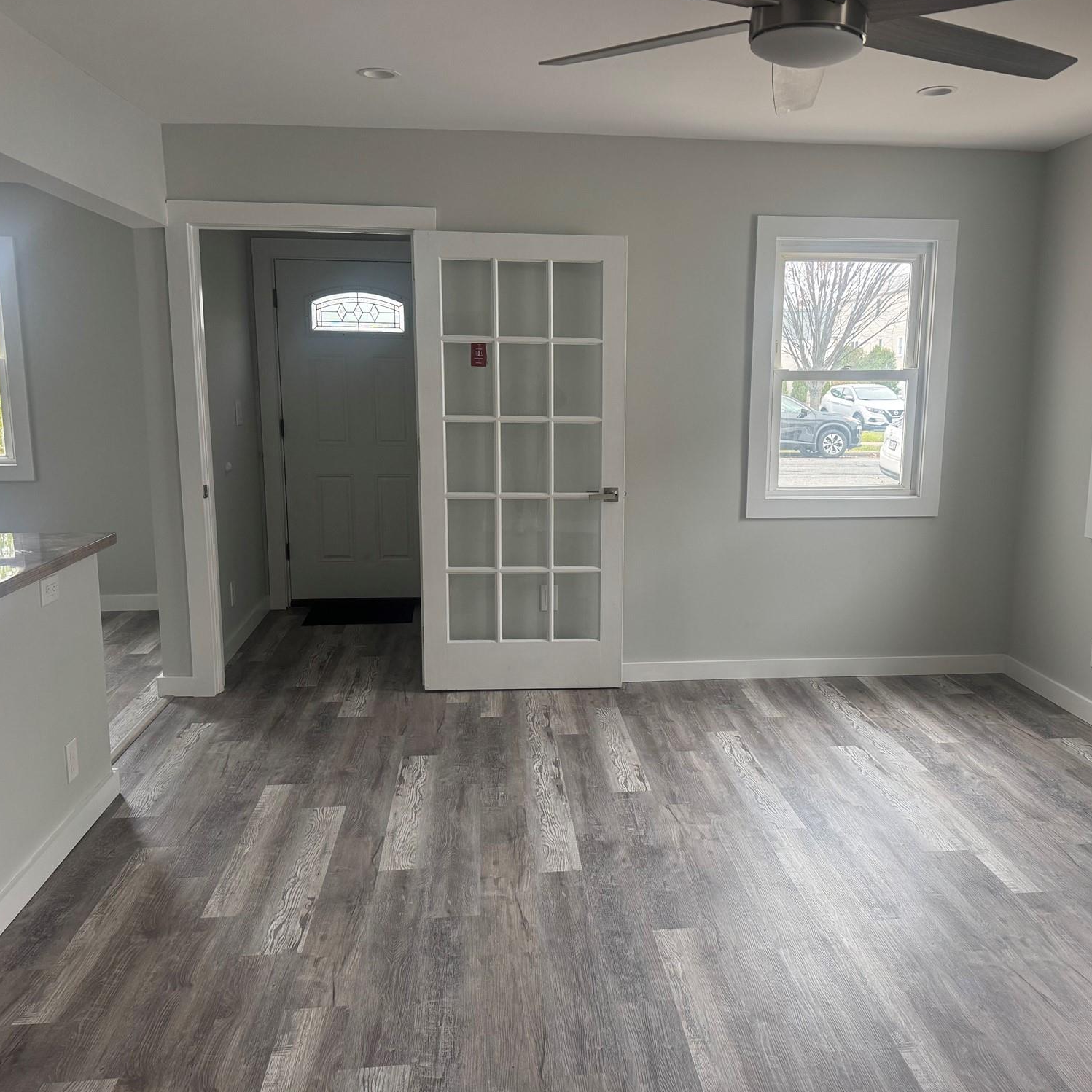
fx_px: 1035
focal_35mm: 29
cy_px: 550
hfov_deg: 55.5
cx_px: 612
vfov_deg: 55.6
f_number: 1.78
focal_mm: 6.76
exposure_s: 1/121
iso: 160
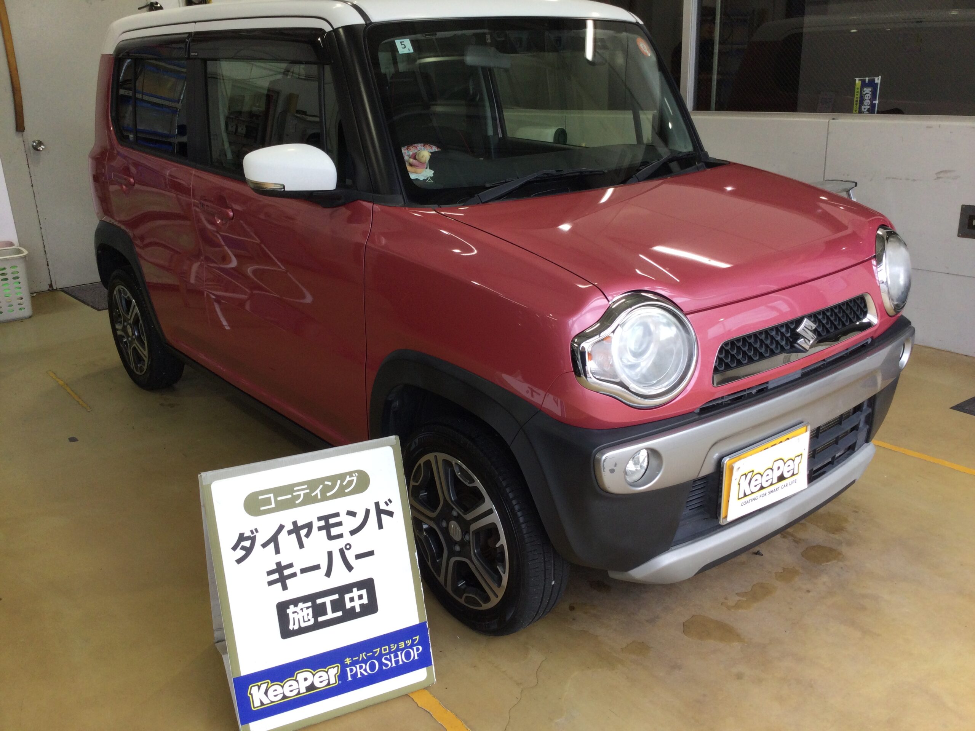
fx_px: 873
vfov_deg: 45.4
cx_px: 488
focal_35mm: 31
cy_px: 366
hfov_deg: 58.4
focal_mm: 3.3
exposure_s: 1/120
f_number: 2.4
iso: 32
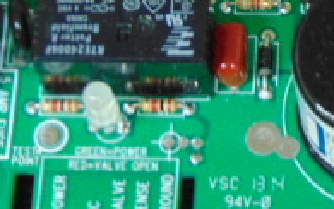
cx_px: 312
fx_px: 1903
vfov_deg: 6.3
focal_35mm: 209
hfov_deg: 10.0
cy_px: -22
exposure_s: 1/15
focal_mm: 10.8
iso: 400
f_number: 3.6
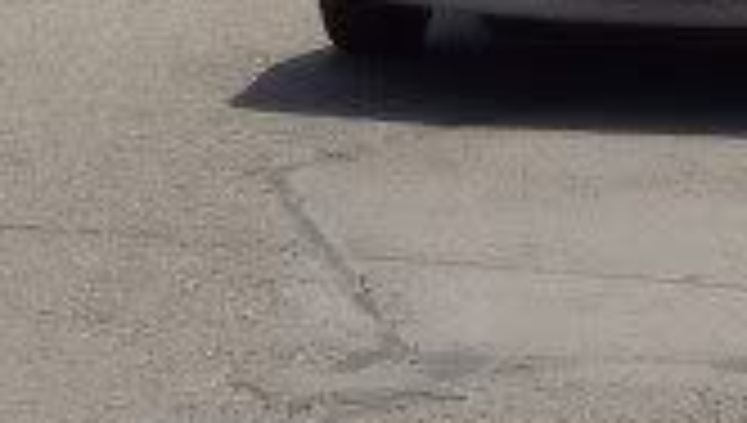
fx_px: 7321
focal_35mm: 369
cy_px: -385
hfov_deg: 5.8
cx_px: 774
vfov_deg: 3.3
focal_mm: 16.8
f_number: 9.5
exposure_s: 1/250
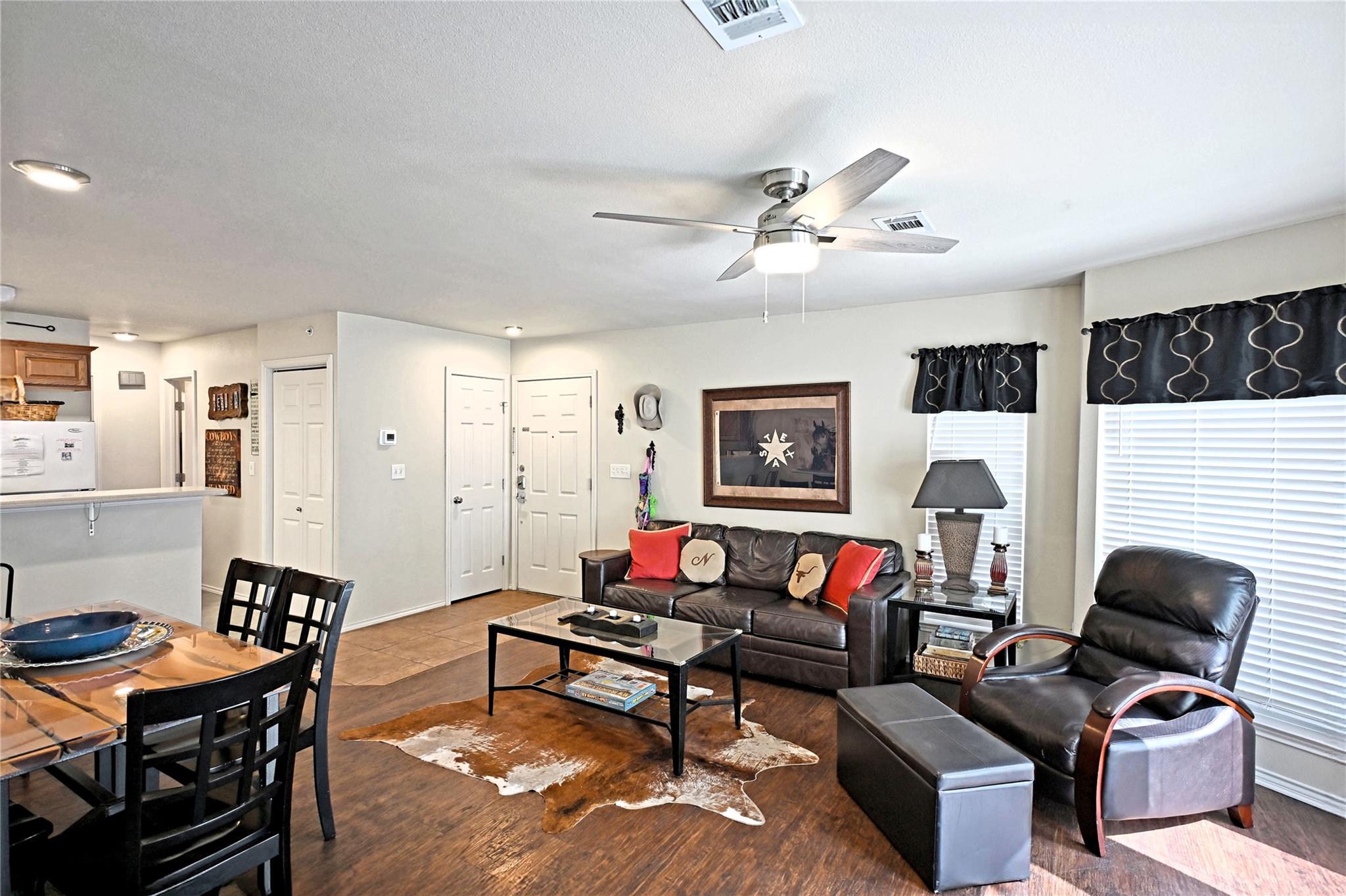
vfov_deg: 67.3
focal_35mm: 18
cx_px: 673
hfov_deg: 90.0
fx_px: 673
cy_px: 448
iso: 180
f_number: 3.5
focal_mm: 12
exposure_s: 1/20
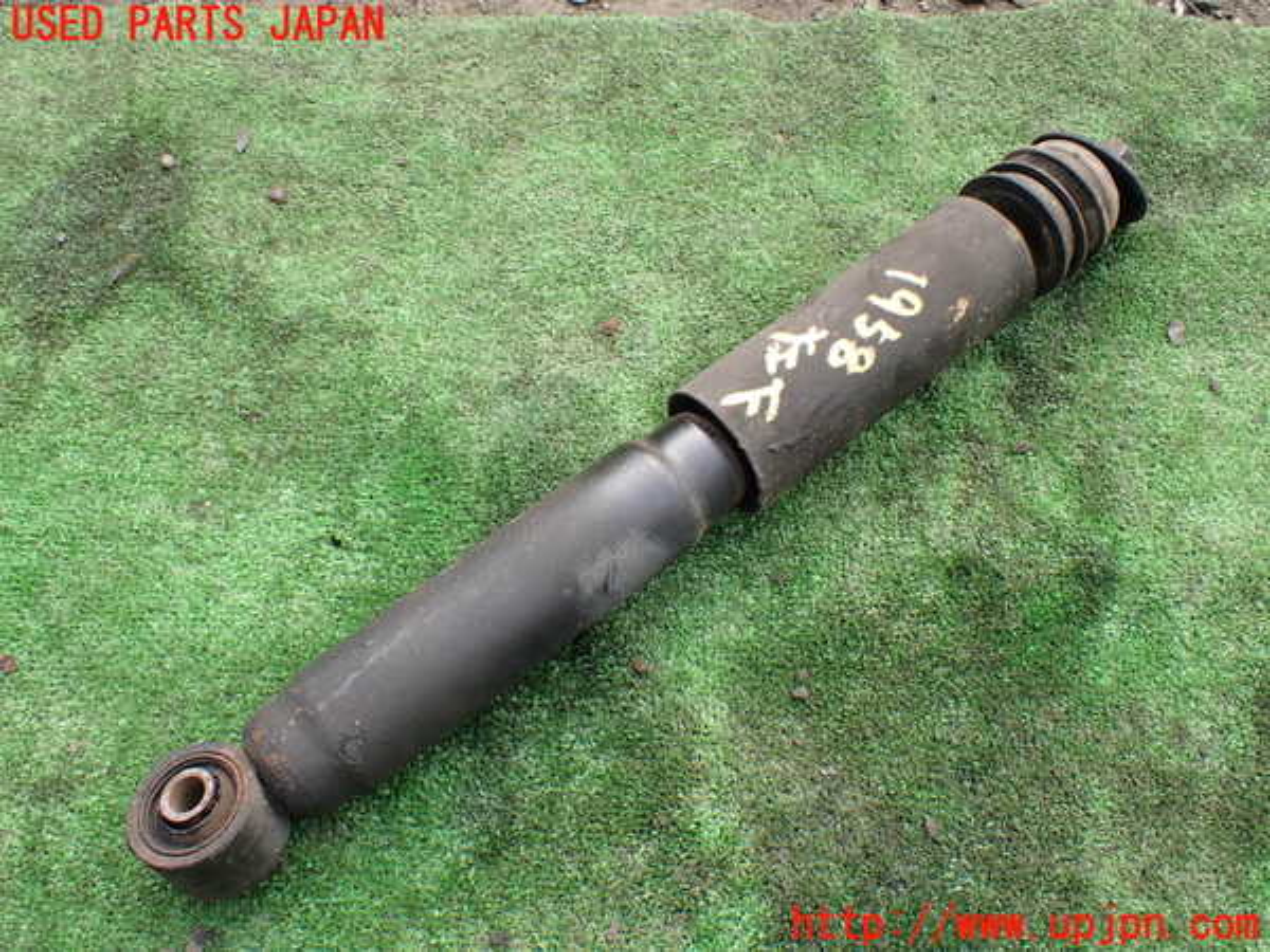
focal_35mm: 30
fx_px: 1101
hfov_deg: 60.0
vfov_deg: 46.8
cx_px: 635
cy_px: 476
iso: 100
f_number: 3.2
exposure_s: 1/125
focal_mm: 5.4
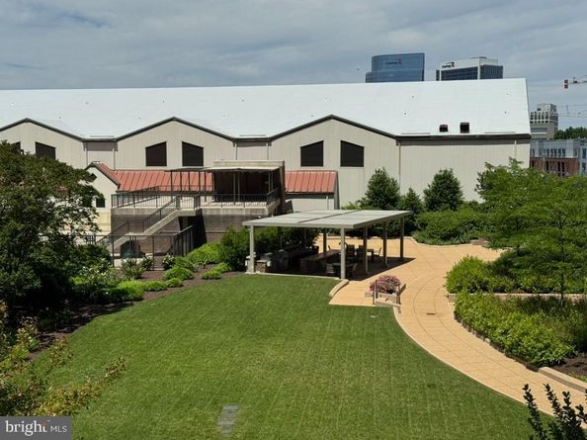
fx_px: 814
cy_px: 220
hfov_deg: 39.7
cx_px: 294
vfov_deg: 30.2
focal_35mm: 48
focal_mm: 6.76
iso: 80
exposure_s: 1/10526
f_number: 1.78
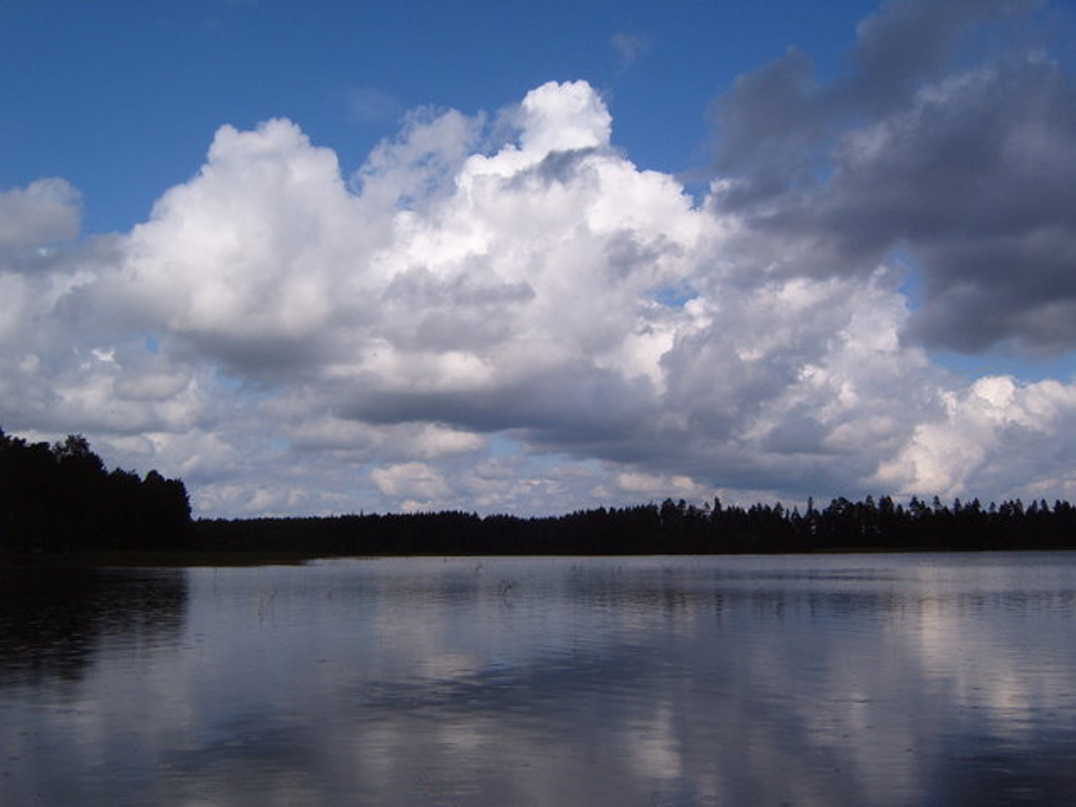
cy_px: 404
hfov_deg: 50.1
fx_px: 1150
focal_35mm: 37
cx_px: 538
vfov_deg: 38.7
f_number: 6
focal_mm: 6.2
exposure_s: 1/500
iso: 63
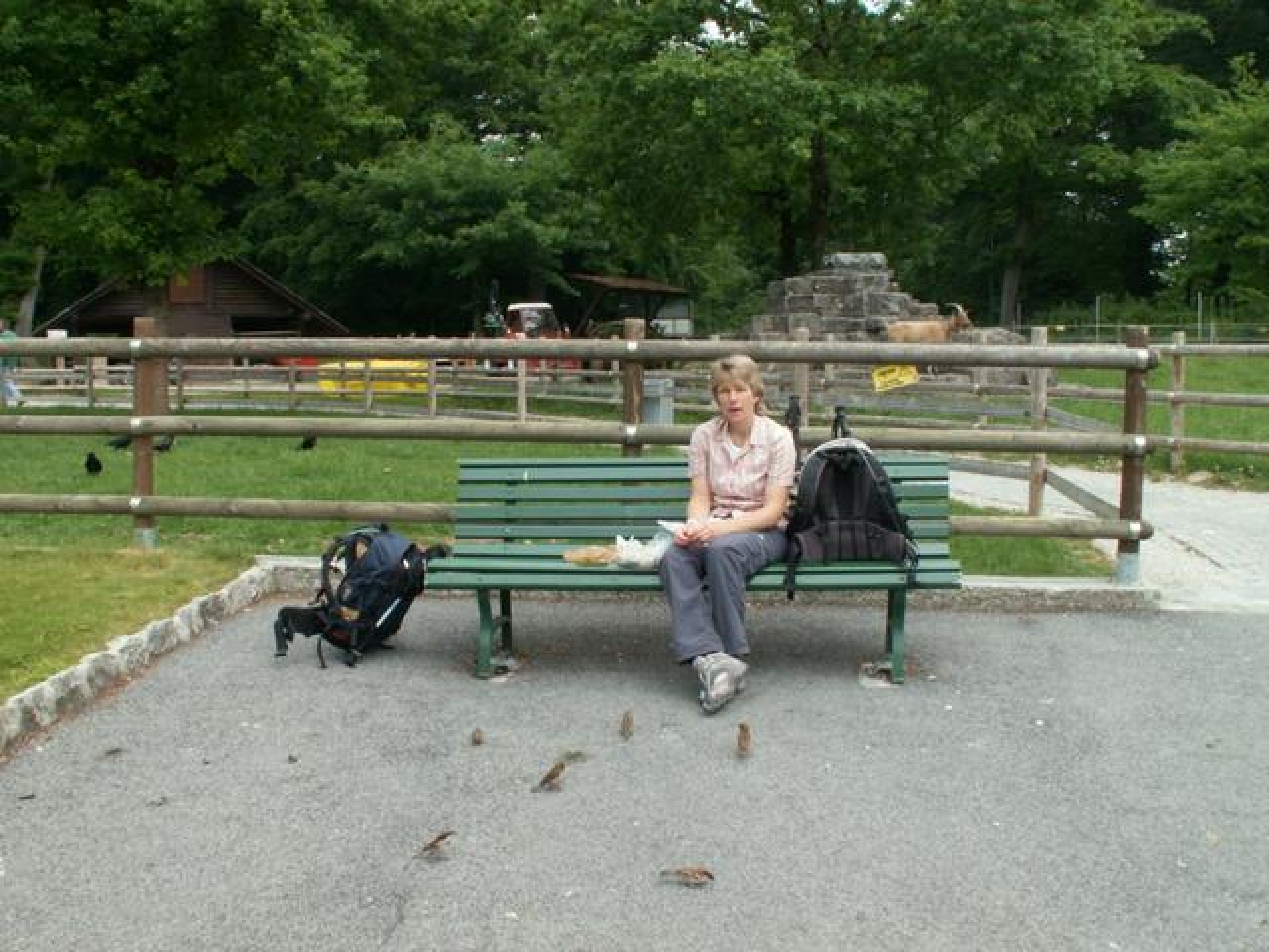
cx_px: 634
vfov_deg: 40.7
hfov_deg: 52.6
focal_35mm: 35
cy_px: 476
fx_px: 1283
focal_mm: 5.86
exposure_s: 1/60
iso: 50
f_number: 8
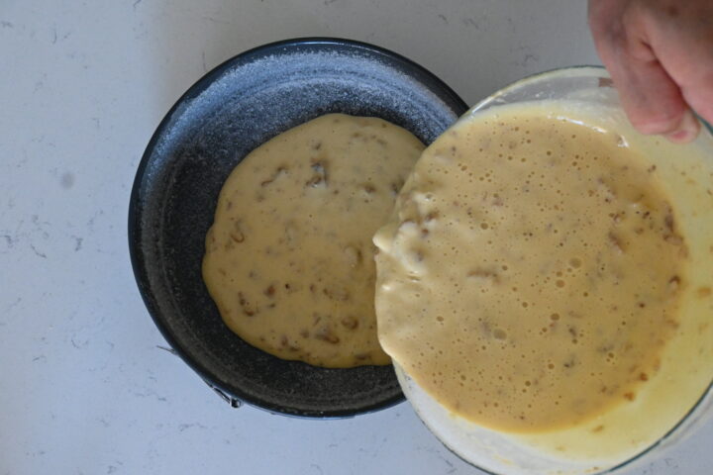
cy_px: 238
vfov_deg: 27.3
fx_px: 980
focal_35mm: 50
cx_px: 356
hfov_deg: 40.0
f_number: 5.6
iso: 3200
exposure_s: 1/200
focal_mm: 33
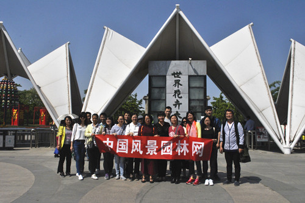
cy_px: 102
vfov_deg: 43.7
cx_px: 152
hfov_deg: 61.9
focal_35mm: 30
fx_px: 254
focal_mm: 20
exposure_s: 1/1250
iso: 400
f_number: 18
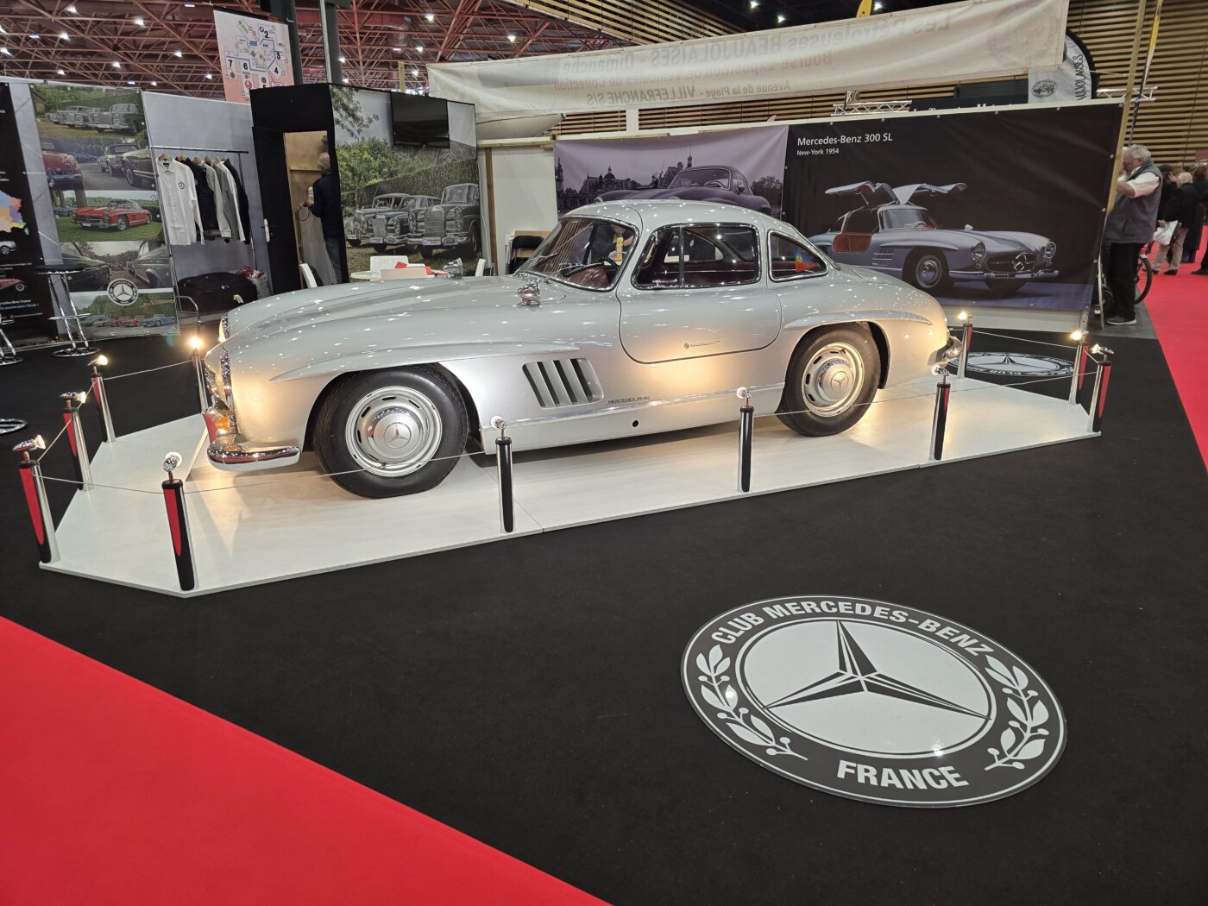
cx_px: 604
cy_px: 453
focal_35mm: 23
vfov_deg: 58.9
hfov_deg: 73.9
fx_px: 803
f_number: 1.7
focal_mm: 6.3
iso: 160
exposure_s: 1/100
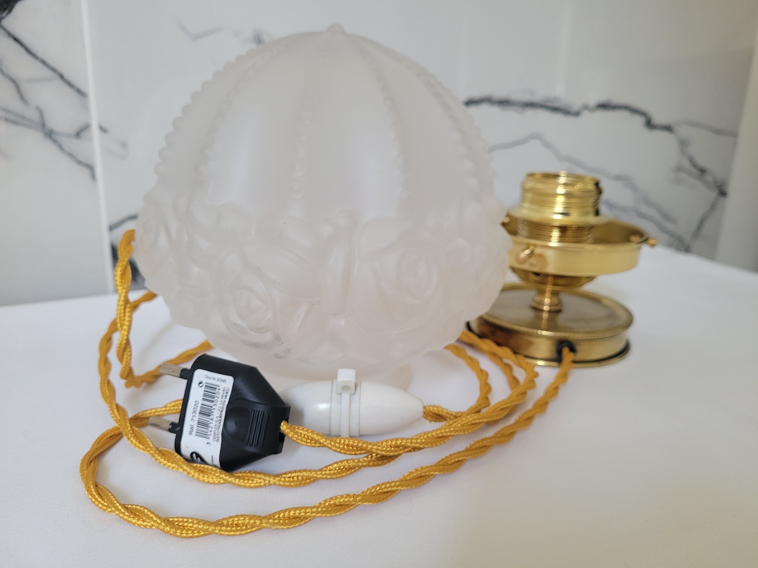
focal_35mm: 26
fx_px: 569
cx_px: 379
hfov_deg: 67.3
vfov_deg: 53.1
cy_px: 284
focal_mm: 5.4
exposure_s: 1/100
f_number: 1.8
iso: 250
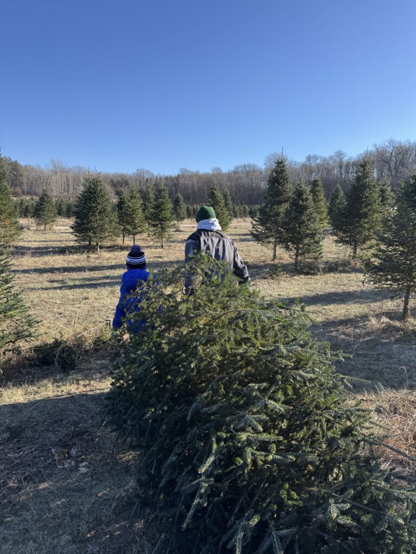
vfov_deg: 71.6
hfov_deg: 56.8
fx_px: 385
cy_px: 277
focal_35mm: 24
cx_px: 208
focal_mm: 6.76
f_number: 1.78
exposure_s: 1/2252
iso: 80
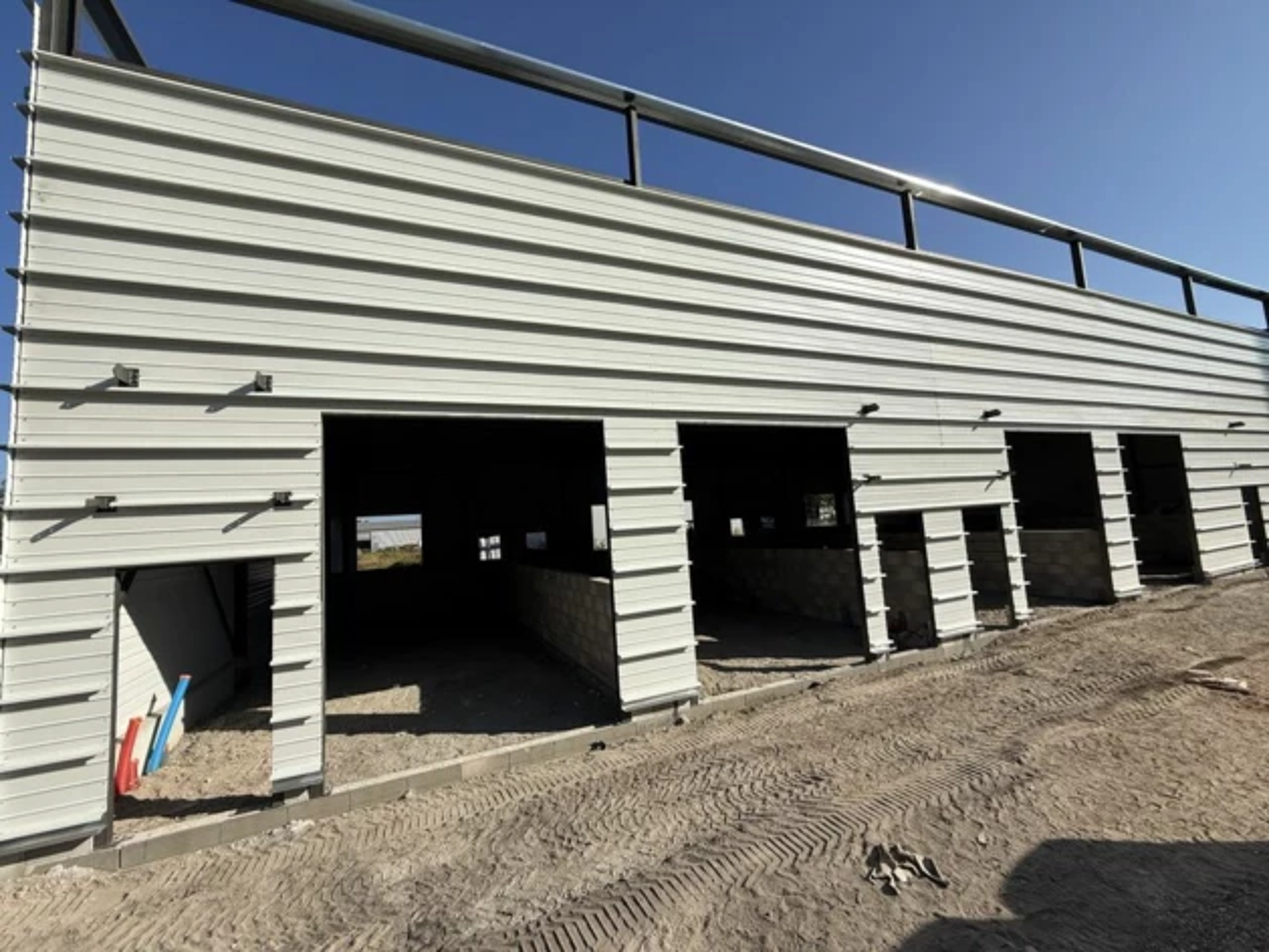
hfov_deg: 102.1
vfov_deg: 85.7
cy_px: 476
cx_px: 634
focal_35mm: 14
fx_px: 513
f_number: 2.2
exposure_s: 1/2976
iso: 50
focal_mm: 2.22
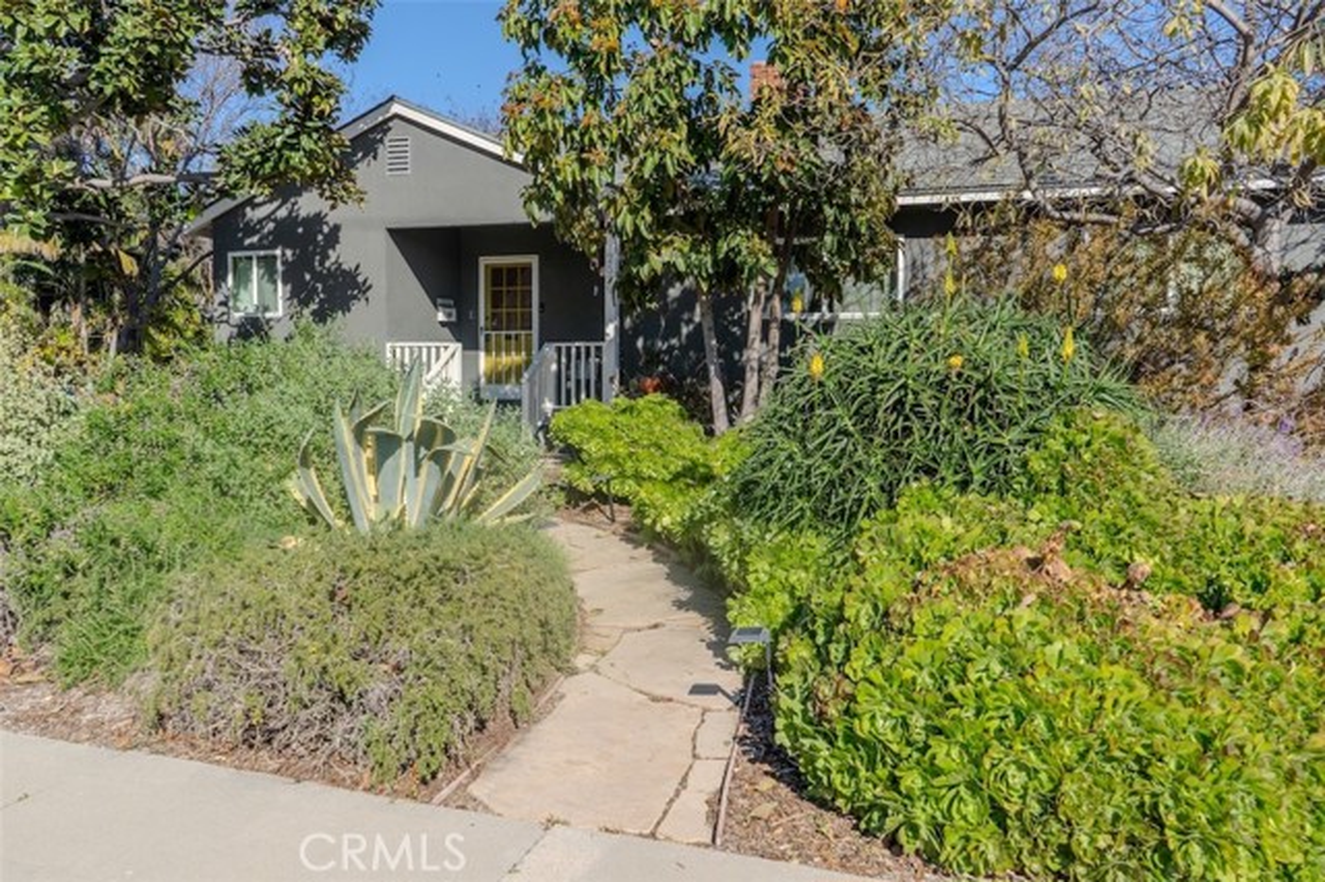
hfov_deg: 65.5
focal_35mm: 28
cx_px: 662
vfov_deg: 46.4
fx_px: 1030
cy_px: 441
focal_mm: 28
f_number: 8
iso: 100
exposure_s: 1/2500
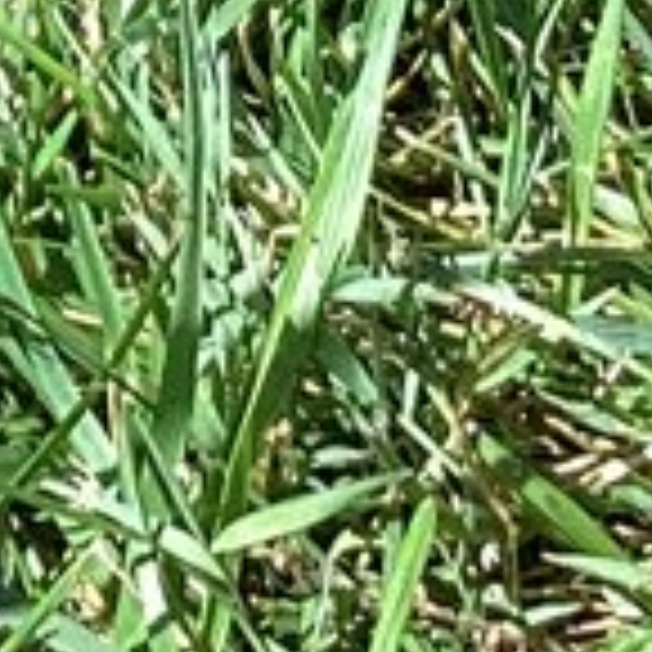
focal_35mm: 285
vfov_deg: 5.5
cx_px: -232
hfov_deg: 6.1
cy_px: -1670
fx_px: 6073
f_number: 2.4
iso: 25
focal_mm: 3.3
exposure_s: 1/240
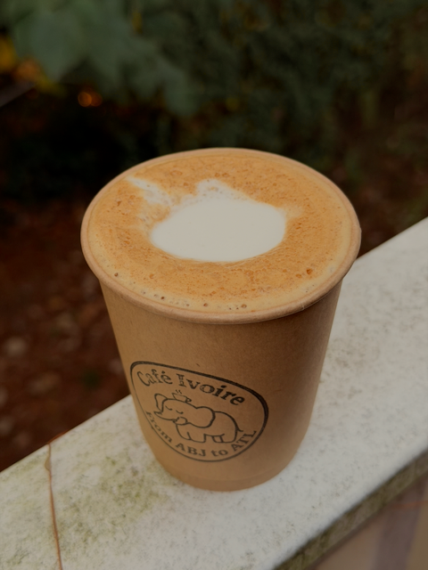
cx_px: 214
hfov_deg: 30.3
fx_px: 791
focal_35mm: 48
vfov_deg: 39.7
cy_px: 285
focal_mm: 6.76
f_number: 1.78
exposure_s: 1/60
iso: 100
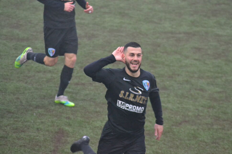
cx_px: 116
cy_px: 77
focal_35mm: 278
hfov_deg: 7.4
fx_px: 1788
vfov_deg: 5.0
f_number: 4.5
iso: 3200
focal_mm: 185
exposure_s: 1/250
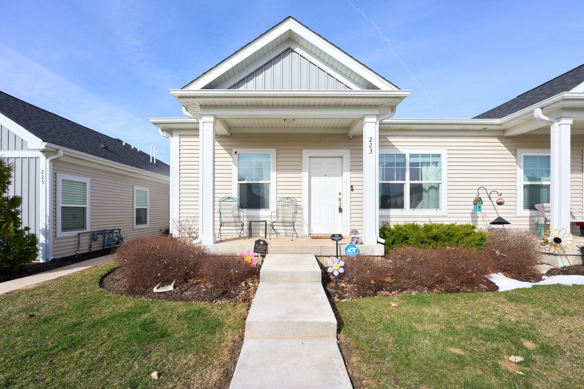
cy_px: 194
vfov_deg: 81.2
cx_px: 292
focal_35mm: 14
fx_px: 227
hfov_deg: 104.3
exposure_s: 1/250
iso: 100
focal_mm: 14
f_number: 9
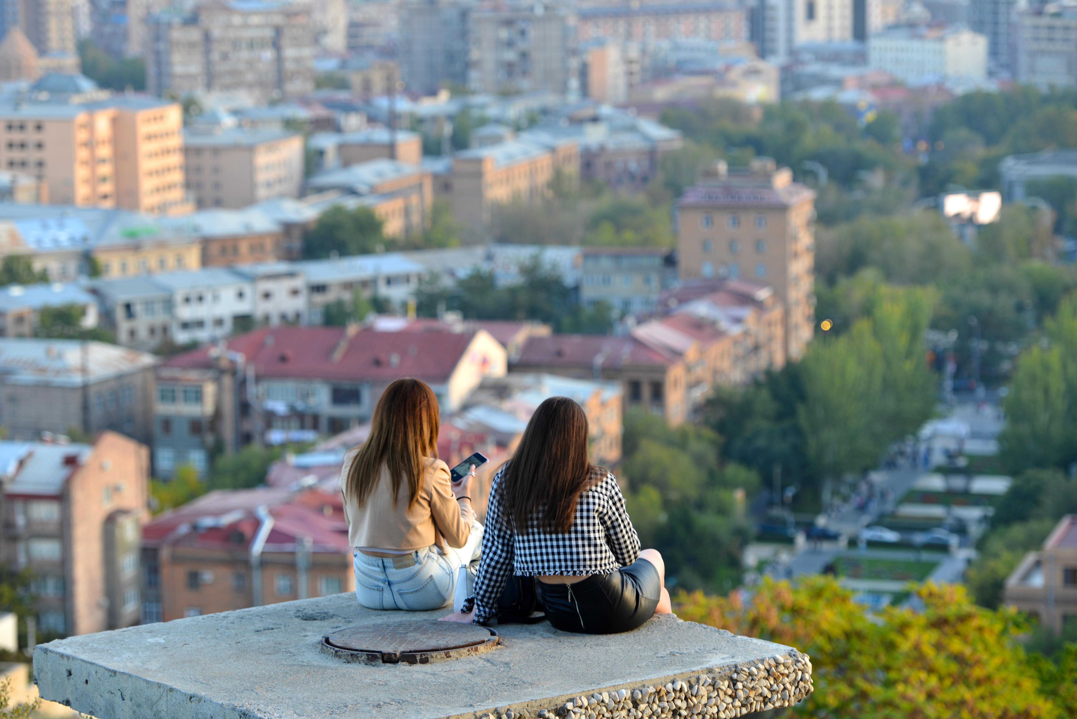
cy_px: 360
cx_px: 538
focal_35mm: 112
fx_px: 3352
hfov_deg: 18.3
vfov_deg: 12.2
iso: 100
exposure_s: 1/100
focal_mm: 112
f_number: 3.2
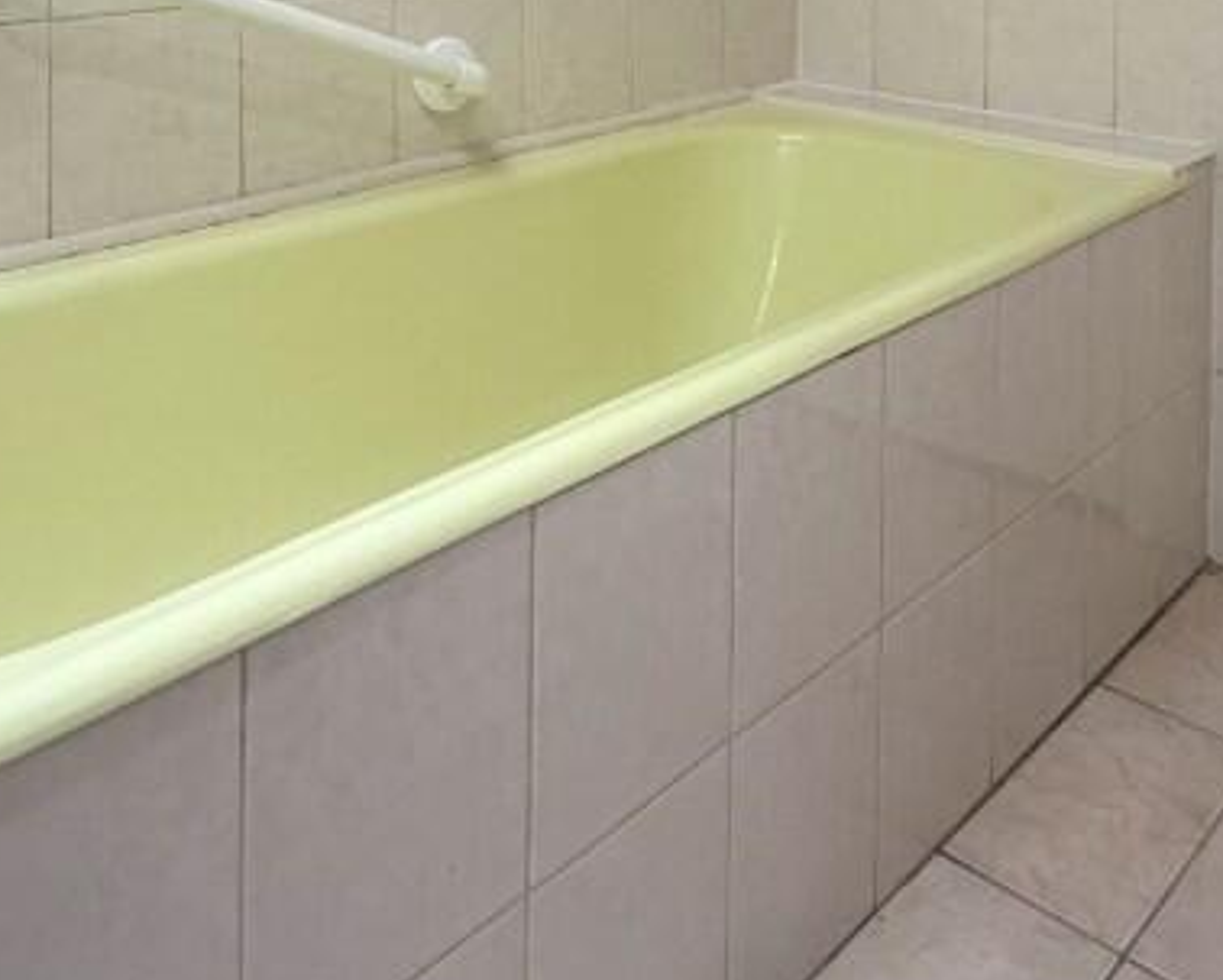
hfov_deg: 48.8
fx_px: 1340
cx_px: 725
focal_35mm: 37
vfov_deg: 33.3
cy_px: -175
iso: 320
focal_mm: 2.22
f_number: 2.2
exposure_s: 1/103
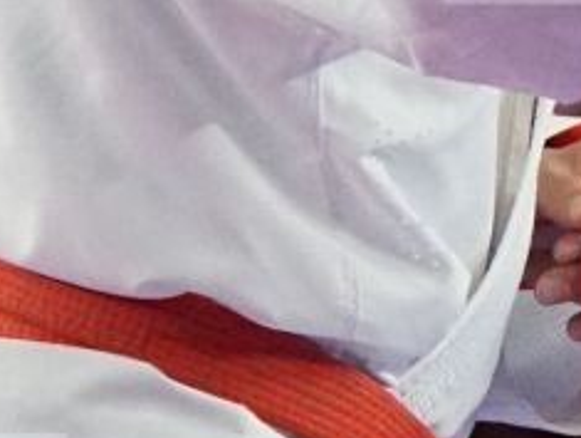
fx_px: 25024
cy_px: -220
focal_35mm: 1489
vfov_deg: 1.0
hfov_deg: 1.3
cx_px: 1513
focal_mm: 135
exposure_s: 1/2000
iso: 3200
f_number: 2.8
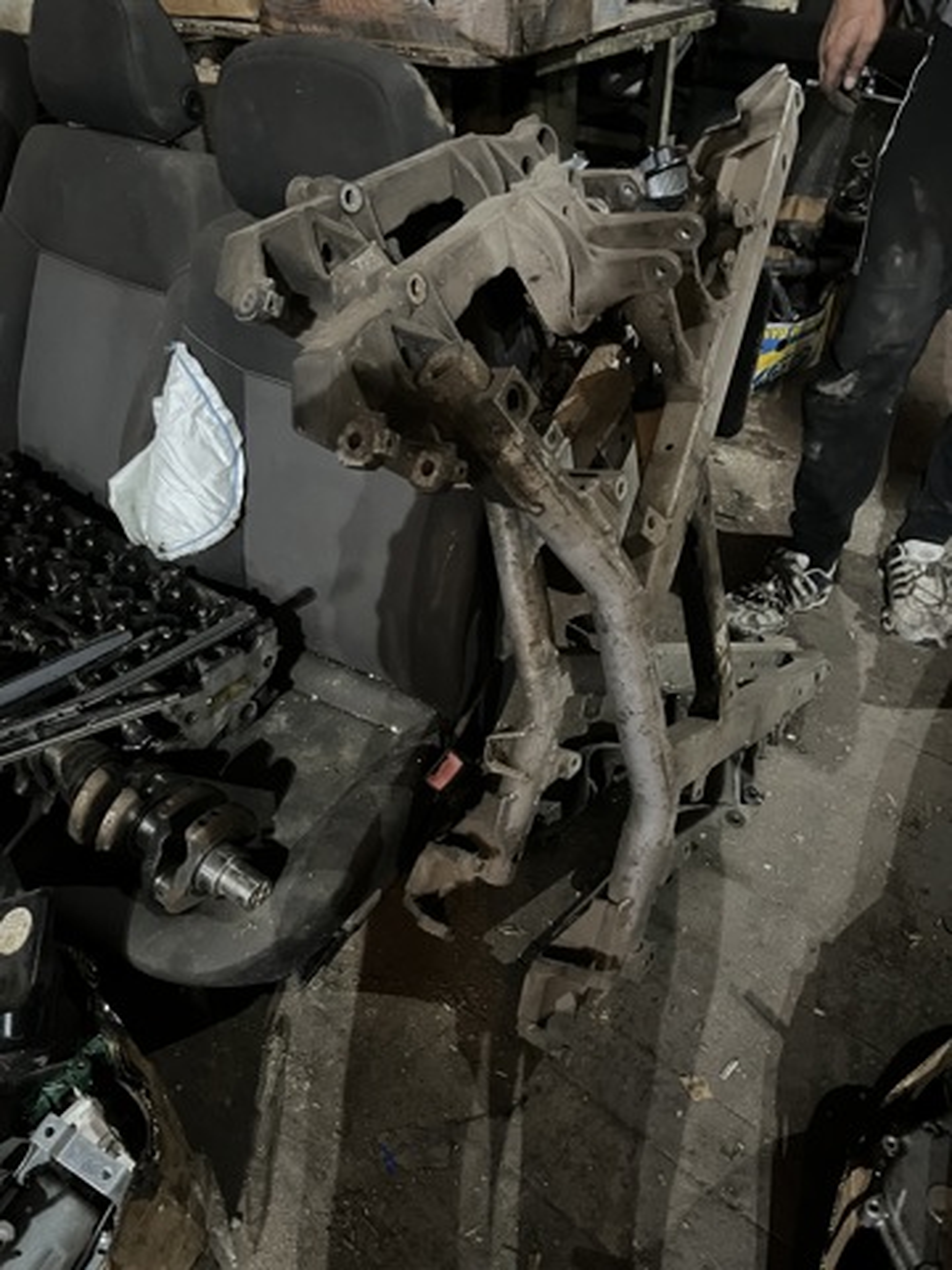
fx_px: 953
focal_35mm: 26
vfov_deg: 67.3
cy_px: 635
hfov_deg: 53.1
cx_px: 476
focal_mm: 5.1
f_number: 1.6
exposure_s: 1/17
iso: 1000
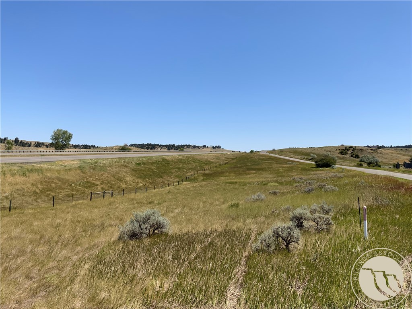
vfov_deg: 48.2
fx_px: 345
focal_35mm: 29
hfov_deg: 61.7
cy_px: 154
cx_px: 206
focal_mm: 3
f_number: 1.8
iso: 20
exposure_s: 1/2667
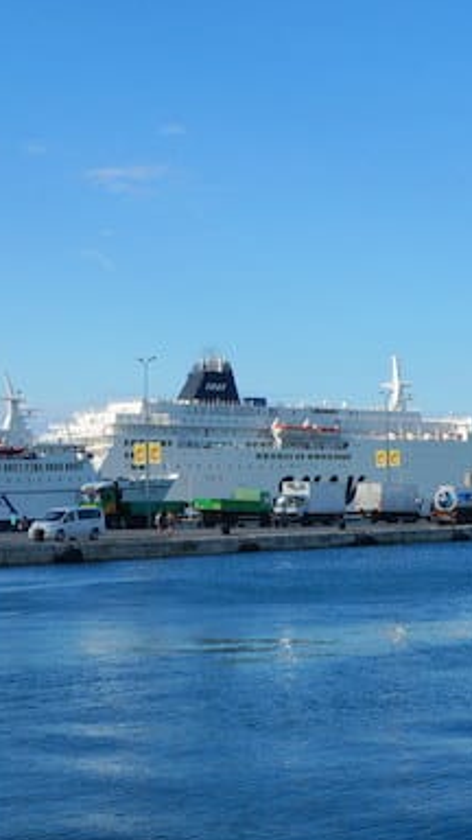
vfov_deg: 29.2
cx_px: 308
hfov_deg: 16.7
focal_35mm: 72
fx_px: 1602
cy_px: 538
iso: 125
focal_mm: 22
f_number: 13
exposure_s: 1/200
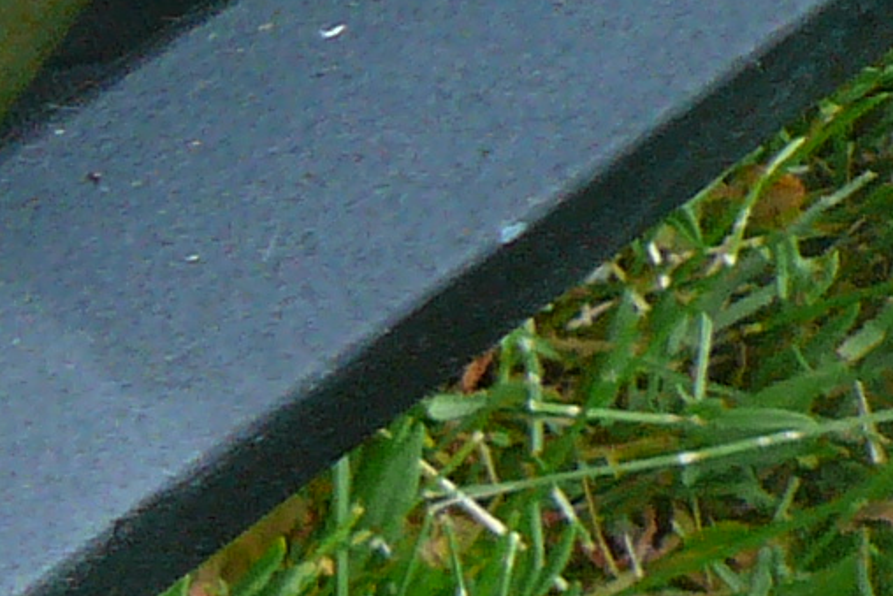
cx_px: -1786
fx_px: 4367
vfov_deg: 7.8
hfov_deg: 9.3
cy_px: 672
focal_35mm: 176
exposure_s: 1/100
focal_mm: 4.6
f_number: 2.8
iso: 100
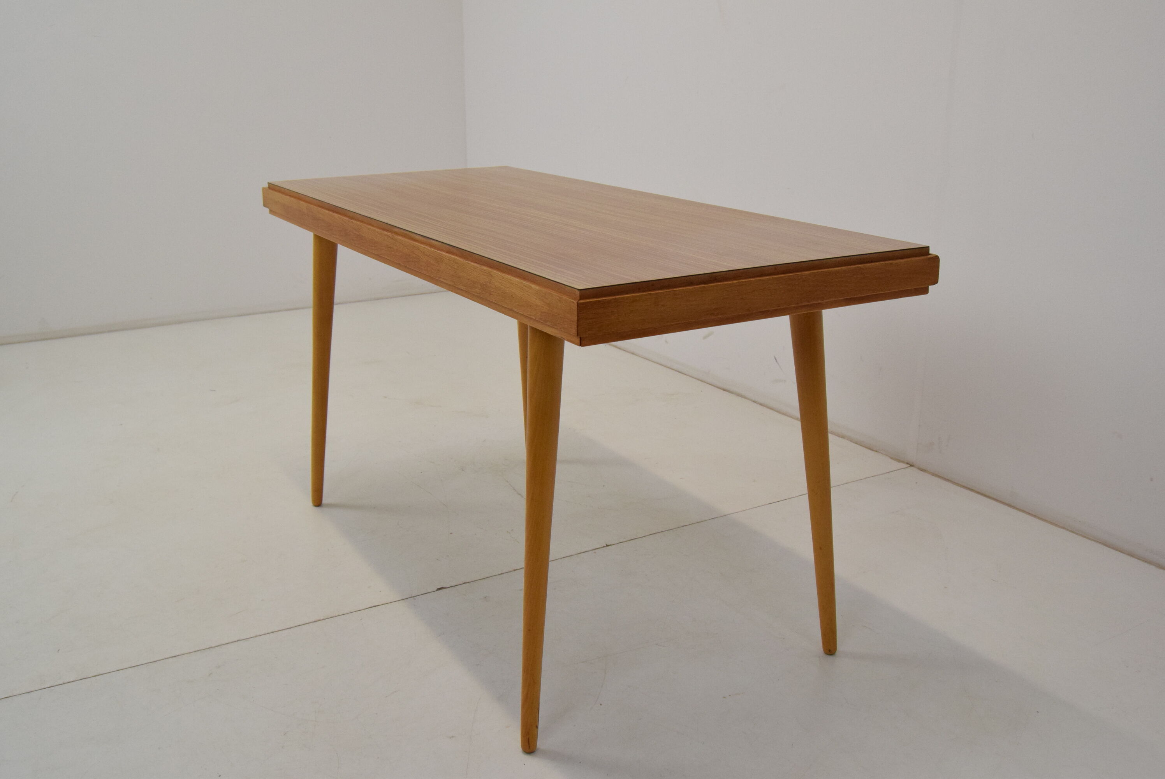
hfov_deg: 55.1
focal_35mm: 34
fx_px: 1117
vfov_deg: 38.4
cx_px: 582
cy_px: 390
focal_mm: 23
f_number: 8
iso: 1600
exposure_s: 1/250
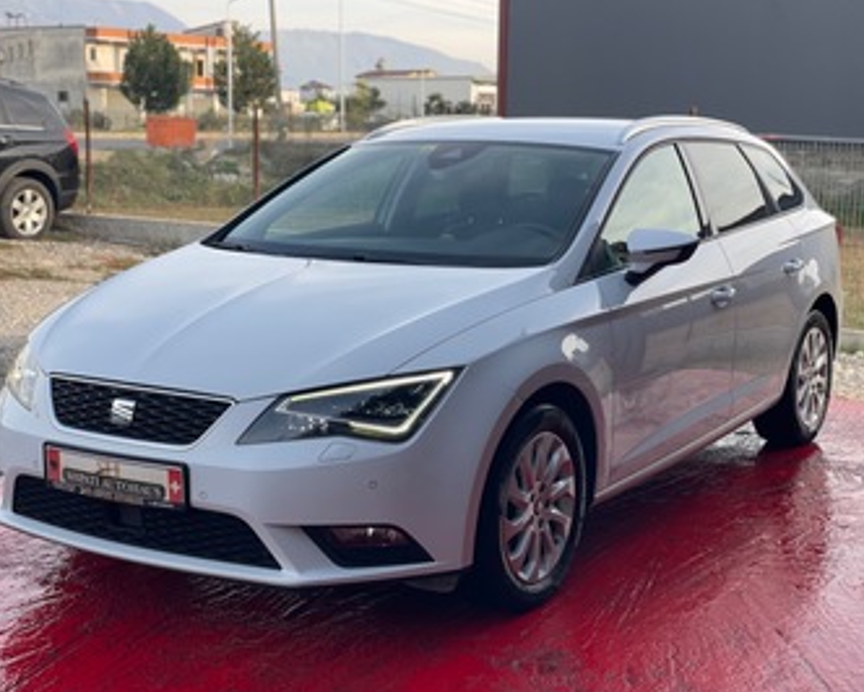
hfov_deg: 34.1
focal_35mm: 55
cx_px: 427
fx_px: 1407
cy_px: 346
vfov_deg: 27.6
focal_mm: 6
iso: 32
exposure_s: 1/305
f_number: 2
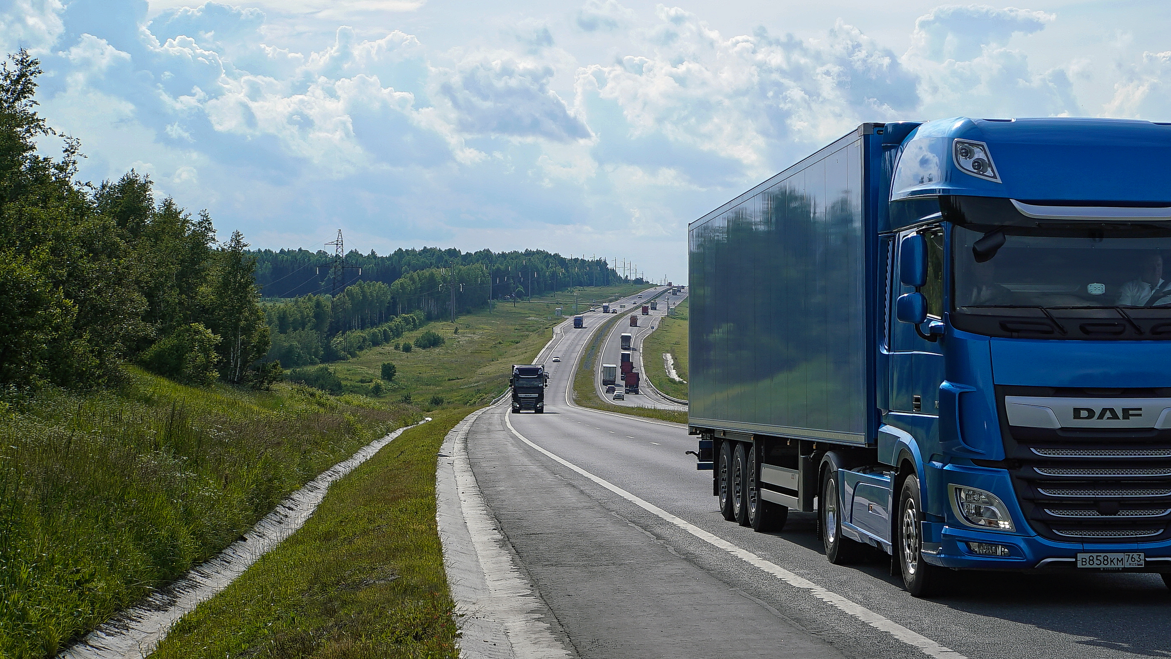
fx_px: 2453
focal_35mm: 79
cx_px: 873
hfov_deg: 26.5
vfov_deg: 15.3
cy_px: 222
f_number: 5.6
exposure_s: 1/1000
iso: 100
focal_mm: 50
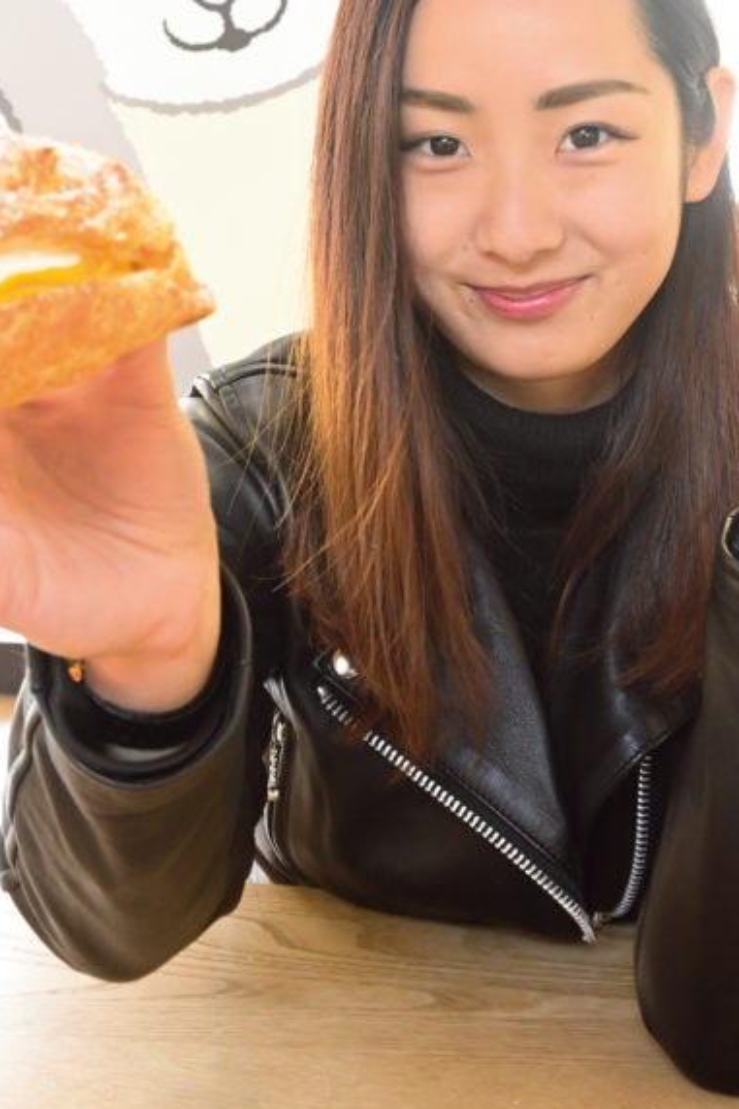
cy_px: 140
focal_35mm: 68
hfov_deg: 20.0
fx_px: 2095
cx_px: 375
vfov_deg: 28.7
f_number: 9
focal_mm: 38
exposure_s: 1/40
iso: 3200
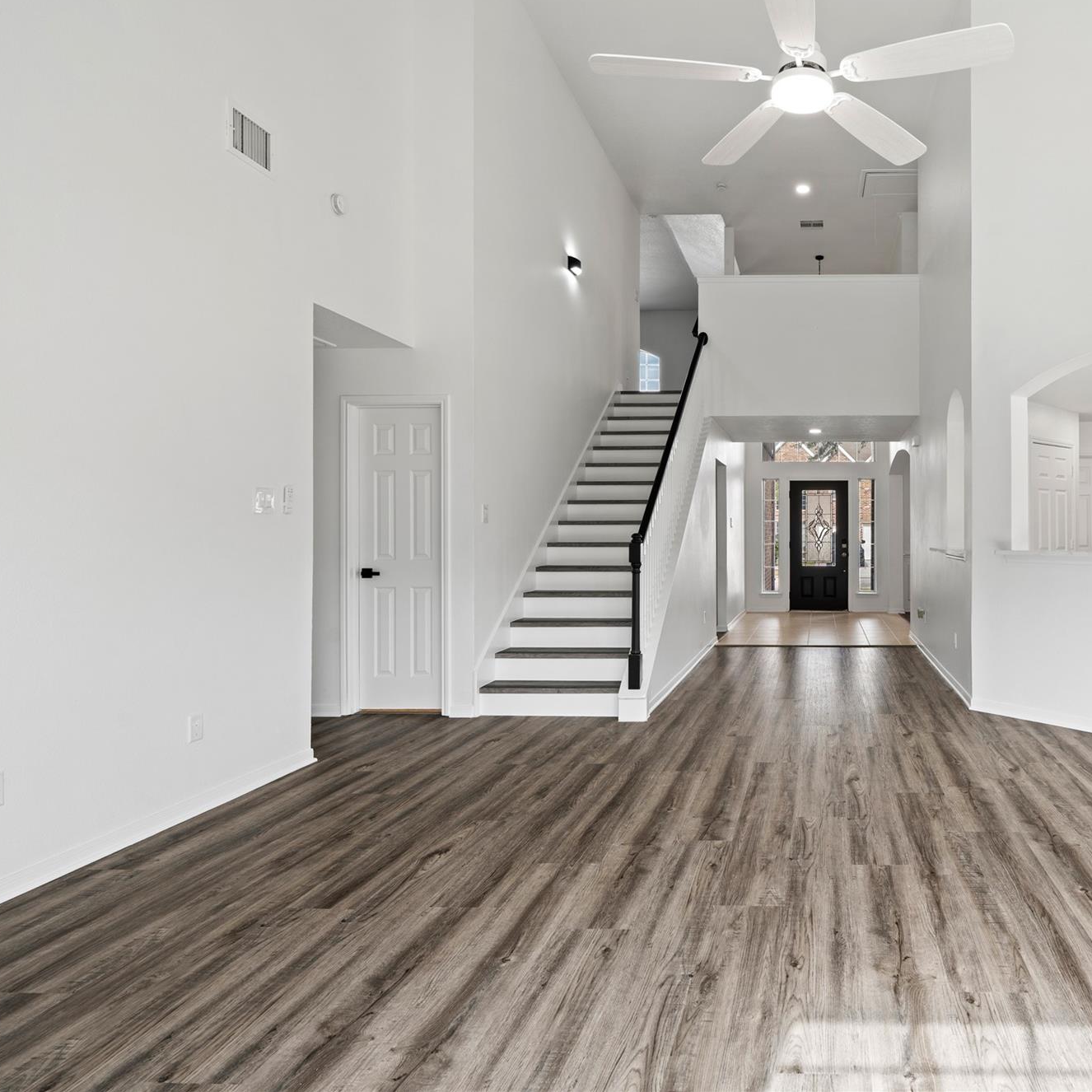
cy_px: 531
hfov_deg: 68.0
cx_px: 805
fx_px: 749
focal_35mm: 21
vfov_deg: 72.1
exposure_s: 1/2
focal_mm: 16
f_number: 9
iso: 200
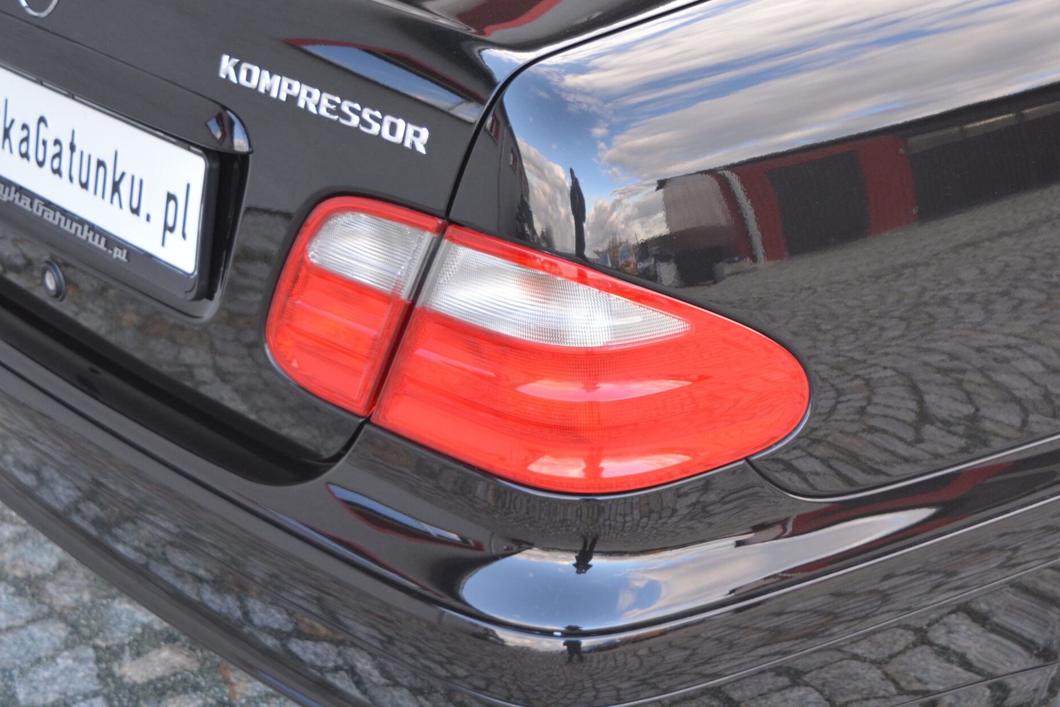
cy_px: 441
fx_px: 2061
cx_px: 715
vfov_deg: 19.4
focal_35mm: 70
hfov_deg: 28.6
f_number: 4.5
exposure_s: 1/80
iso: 400
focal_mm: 34
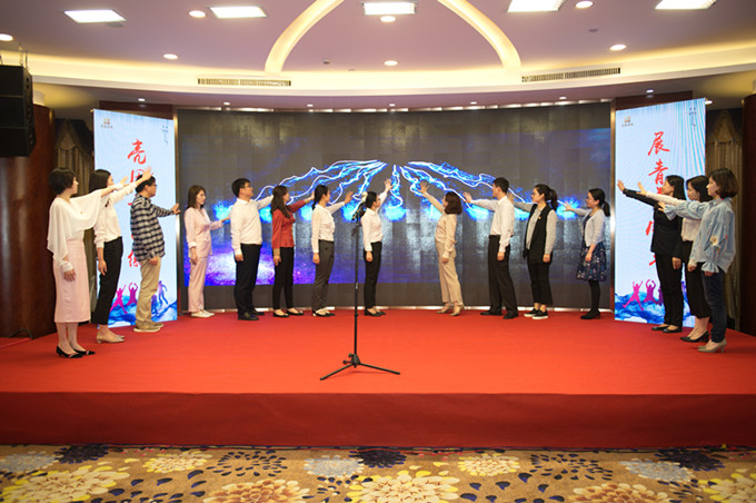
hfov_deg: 60.3
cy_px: 252
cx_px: 378
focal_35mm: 31
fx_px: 650
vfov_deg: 42.2
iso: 400
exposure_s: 1/80
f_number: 2.8
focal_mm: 31
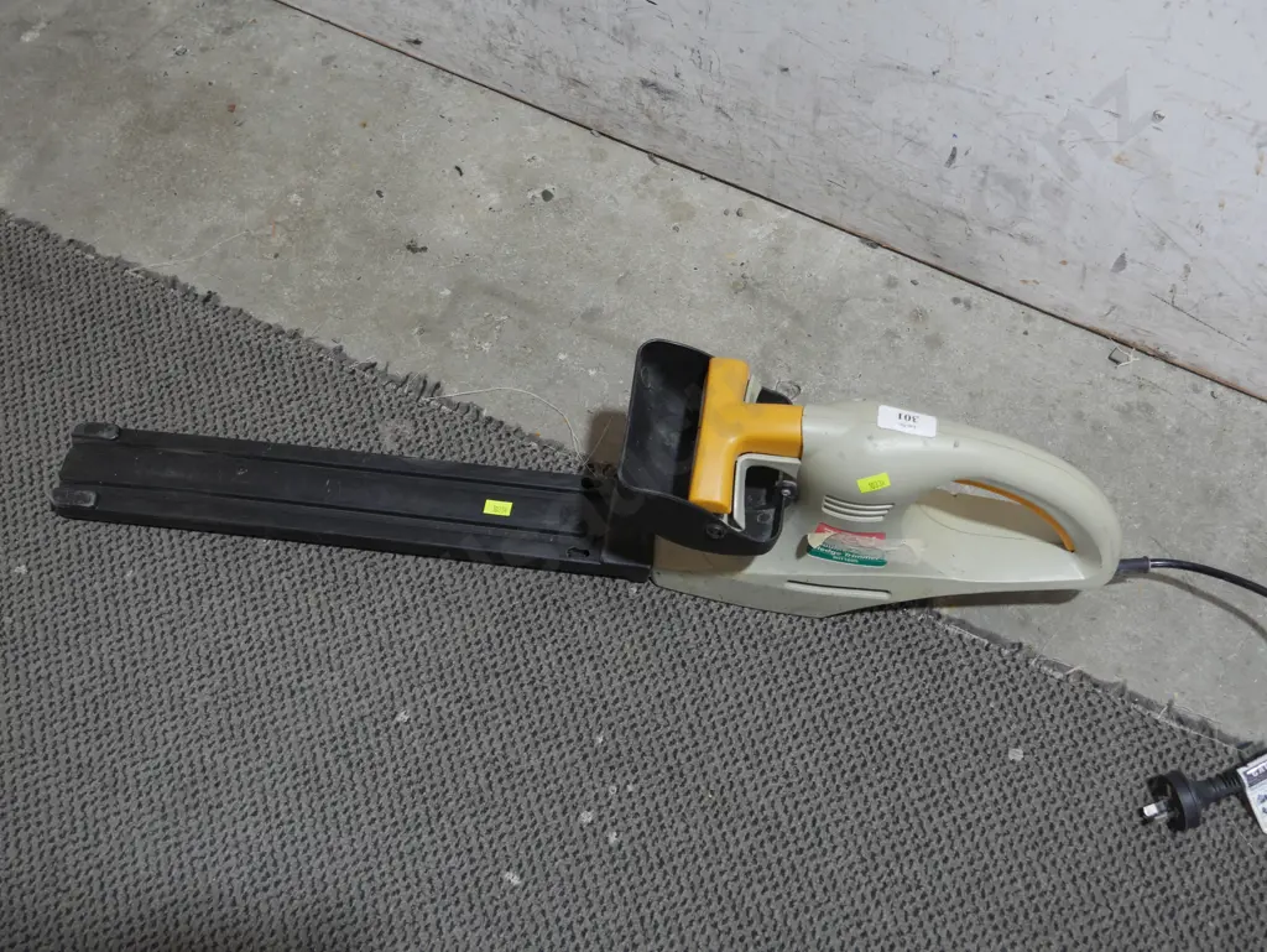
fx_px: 1611
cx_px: 634
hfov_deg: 42.9
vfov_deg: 32.9
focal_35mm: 44
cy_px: 476
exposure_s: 1/60
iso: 400
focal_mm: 22
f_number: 4.7
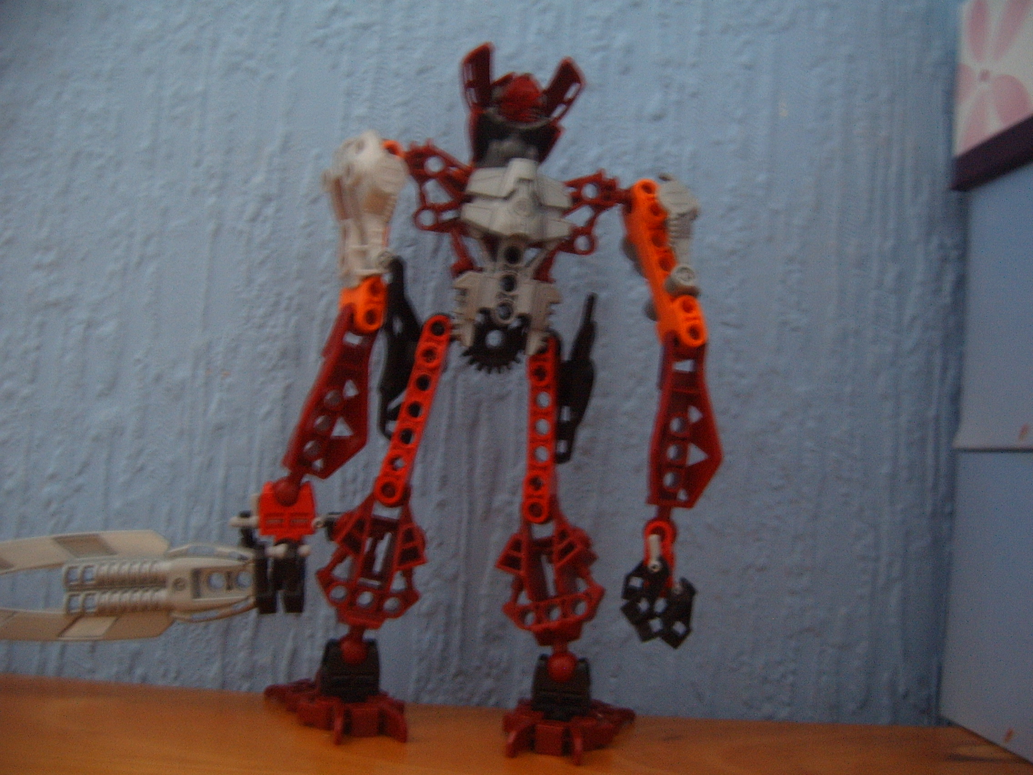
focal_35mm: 37
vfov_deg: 38.7
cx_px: 516
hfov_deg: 50.1
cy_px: 388
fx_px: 1104
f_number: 2.9
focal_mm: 6.2
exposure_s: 1/3
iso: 141
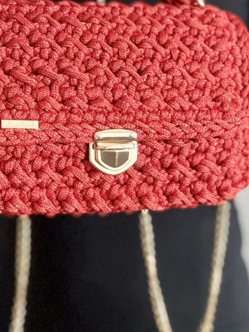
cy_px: 89
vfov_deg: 34.9
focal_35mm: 54
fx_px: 518
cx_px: 108
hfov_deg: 27.0
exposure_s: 1/33
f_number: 1.9
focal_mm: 2.69
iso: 320
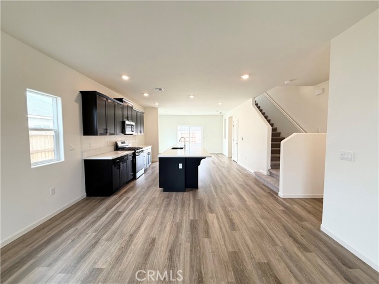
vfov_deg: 85.7
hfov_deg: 102.1
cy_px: 142
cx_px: 190
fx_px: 153
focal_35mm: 14
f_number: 2.2
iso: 100
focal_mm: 2.22
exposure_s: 1/120
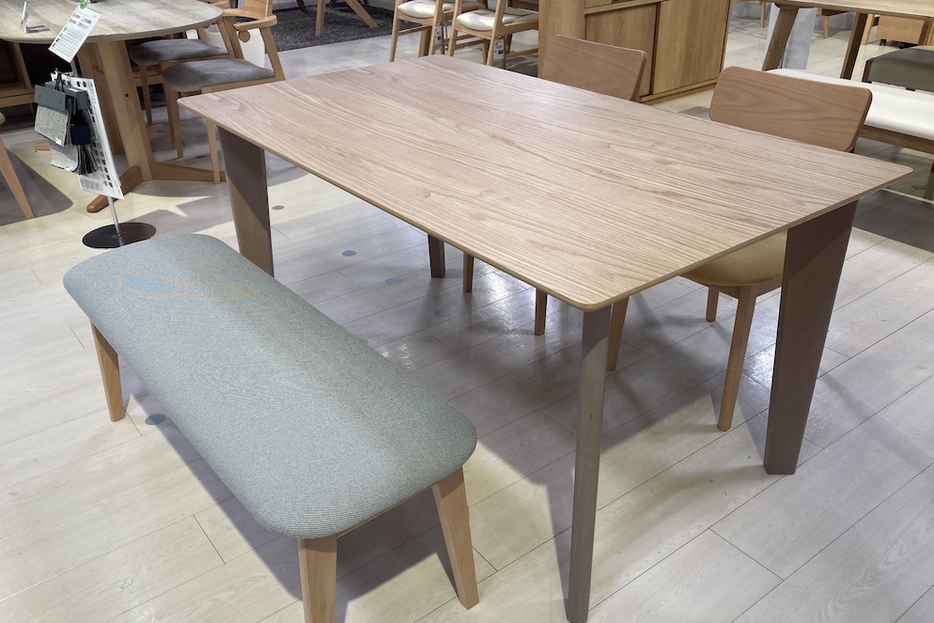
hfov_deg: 61.9
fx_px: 778
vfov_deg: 43.5
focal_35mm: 30
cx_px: 474
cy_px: 354
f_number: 1.8
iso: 40
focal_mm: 3.99
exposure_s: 1/60
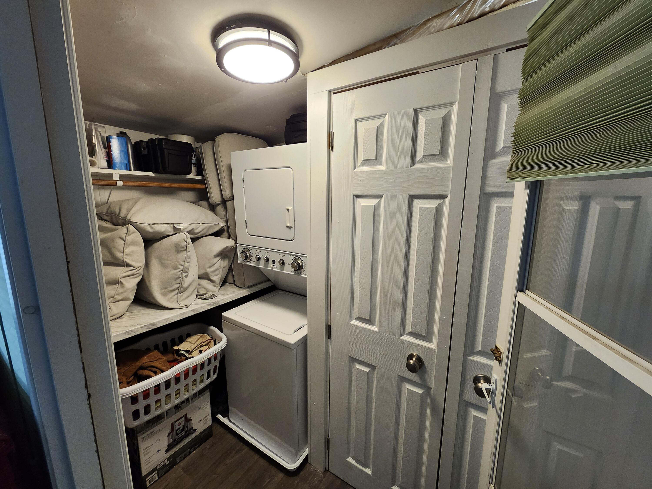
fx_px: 245
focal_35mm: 13
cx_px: 326
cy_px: 244
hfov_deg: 106.2
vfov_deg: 89.9
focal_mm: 1.74
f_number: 2.2
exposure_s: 1/60
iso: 160
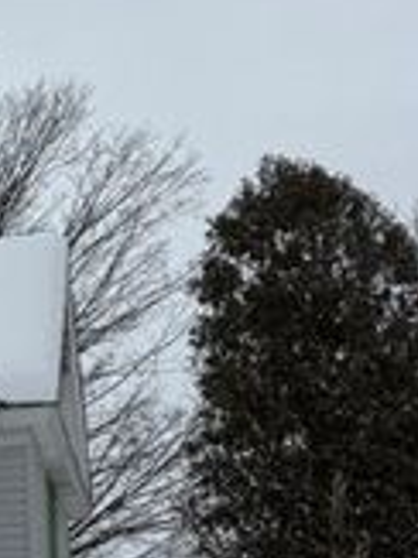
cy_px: 625
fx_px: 1580
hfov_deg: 13.4
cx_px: -363
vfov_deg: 19.2
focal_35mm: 98
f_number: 1.78
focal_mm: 6.76
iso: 80
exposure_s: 1/5714
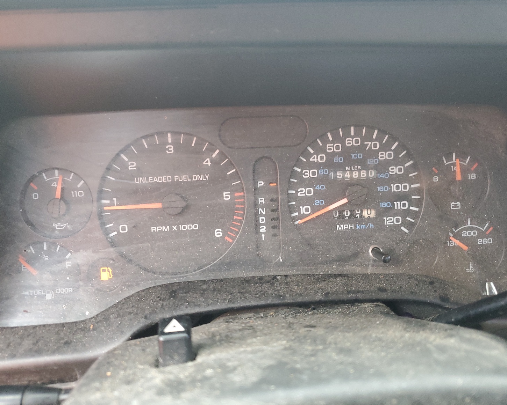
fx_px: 420
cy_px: 202
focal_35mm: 28
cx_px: 257
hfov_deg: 62.2
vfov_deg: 51.5
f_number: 1.5
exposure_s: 1/60.2
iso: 183
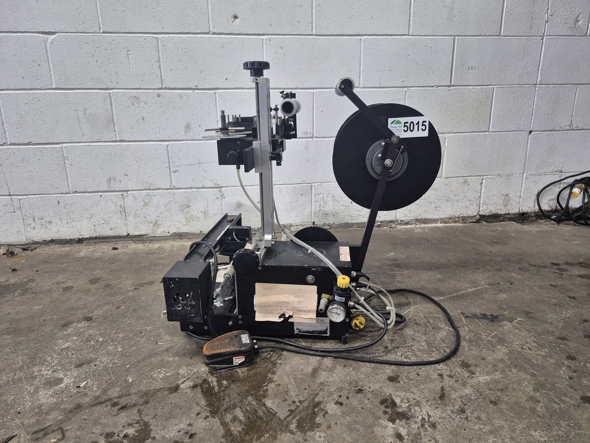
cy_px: 222
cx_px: 295
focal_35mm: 23
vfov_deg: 58.9
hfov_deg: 73.9
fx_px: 392
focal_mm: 5.4
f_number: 1.8
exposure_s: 1/120
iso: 320
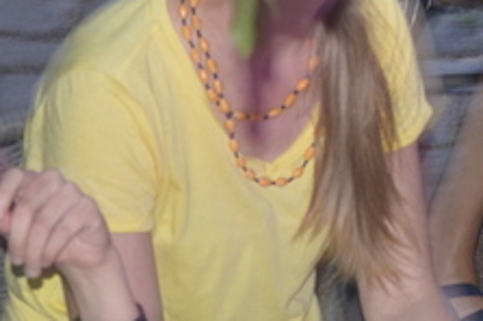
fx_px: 3733
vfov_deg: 4.9
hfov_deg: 7.2
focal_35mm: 279
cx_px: 932
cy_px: -227
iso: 400
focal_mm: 35
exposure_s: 1/5
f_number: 4.5
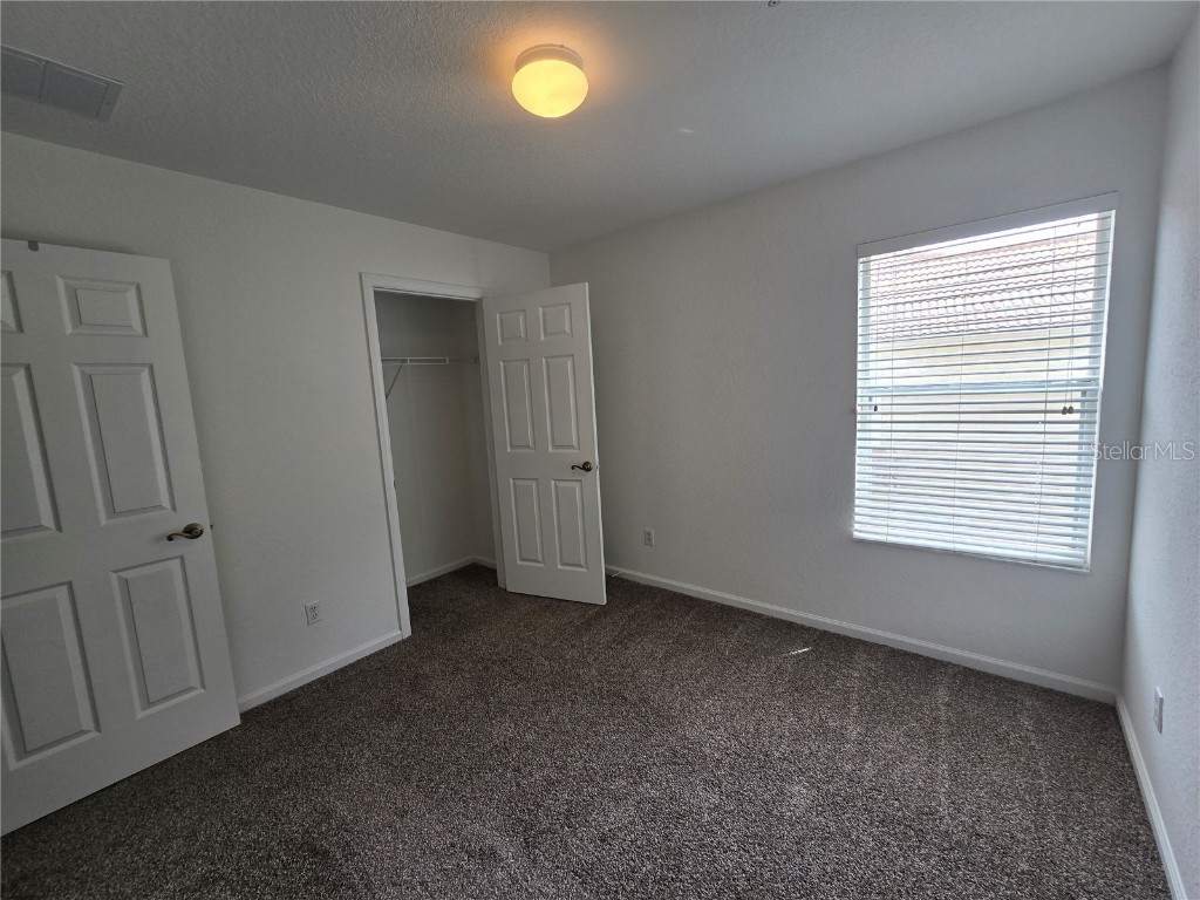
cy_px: 450
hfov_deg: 106.2
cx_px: 600
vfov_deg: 89.9
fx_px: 451
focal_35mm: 13
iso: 50
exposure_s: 1/120
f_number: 2.2
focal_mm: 2.2
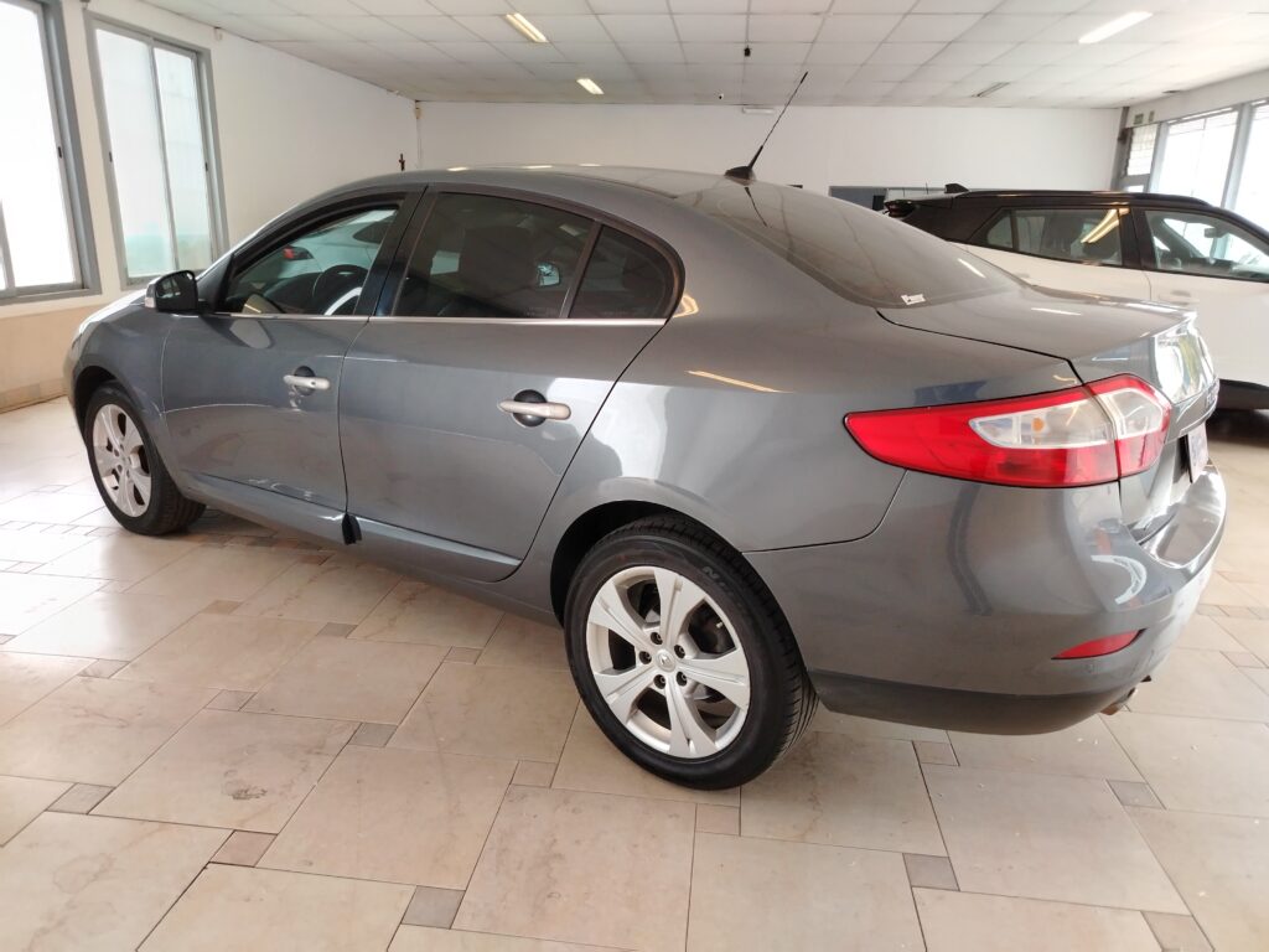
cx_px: 634
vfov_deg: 56.8
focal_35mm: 24
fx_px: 880
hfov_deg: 71.6
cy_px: 476
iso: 475
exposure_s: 1/100
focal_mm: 5.25
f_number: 1.75
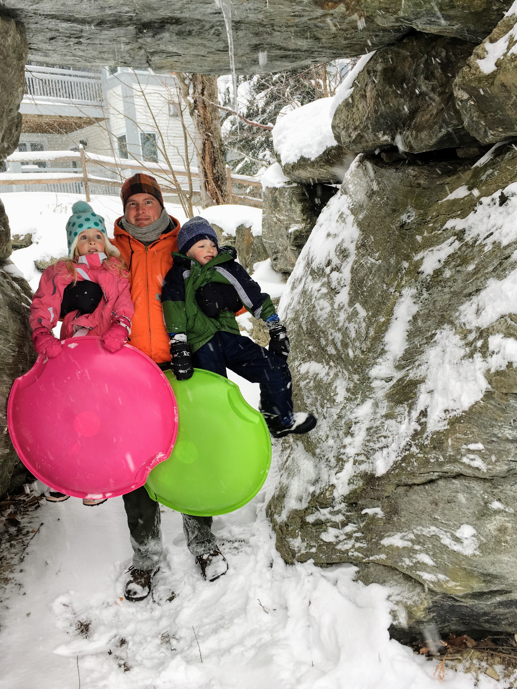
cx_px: 257
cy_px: 330
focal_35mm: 32
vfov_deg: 56.8
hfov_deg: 44.2
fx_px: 637
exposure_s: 1/128
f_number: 2.2
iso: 25
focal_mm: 4.15
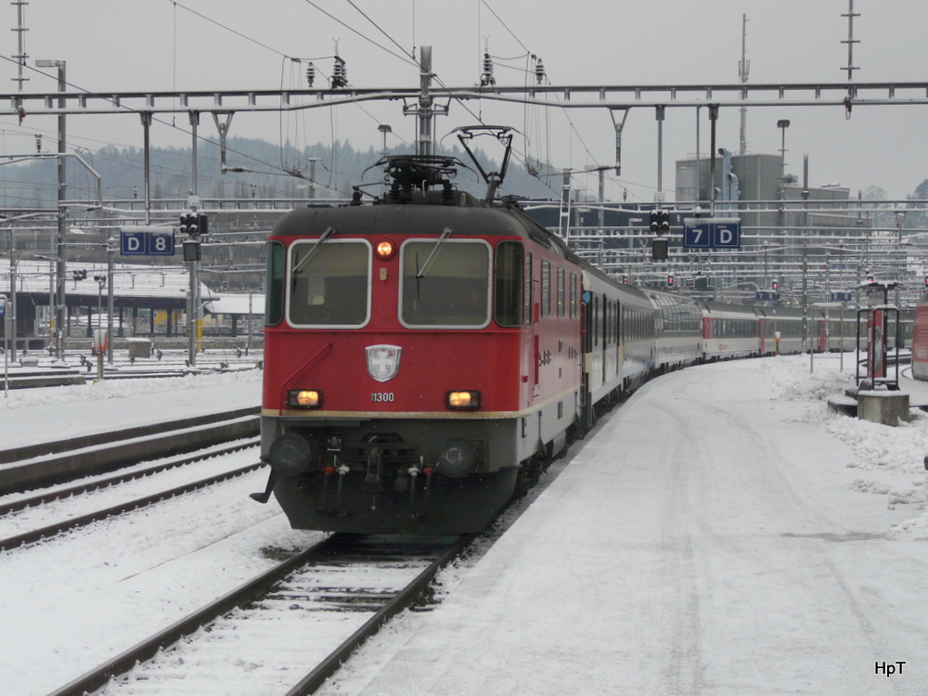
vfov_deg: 19.1
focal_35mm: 77
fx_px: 2064
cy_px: 348
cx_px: 464
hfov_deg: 25.3
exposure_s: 1/160
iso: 100
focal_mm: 12.6
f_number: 4
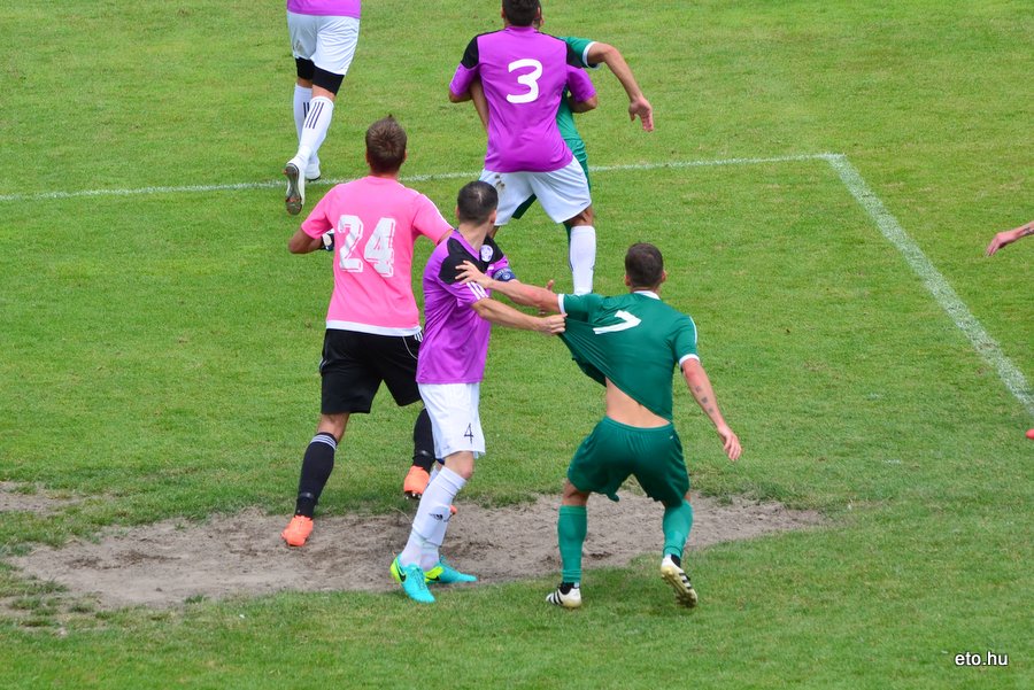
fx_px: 10344
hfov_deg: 5.7
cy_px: 345
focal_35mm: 360
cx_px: 517
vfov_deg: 3.8
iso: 640
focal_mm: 240
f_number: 6.3
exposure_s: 1/2500
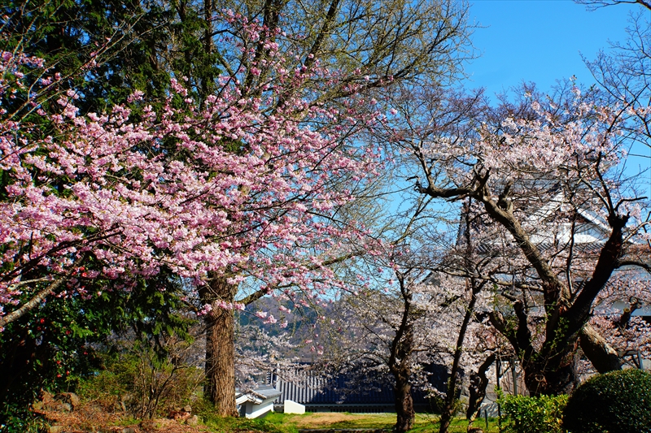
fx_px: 681
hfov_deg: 51.1
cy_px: 216
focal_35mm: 38
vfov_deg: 35.3
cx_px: 326
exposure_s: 1/250
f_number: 8
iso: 100
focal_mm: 25.1
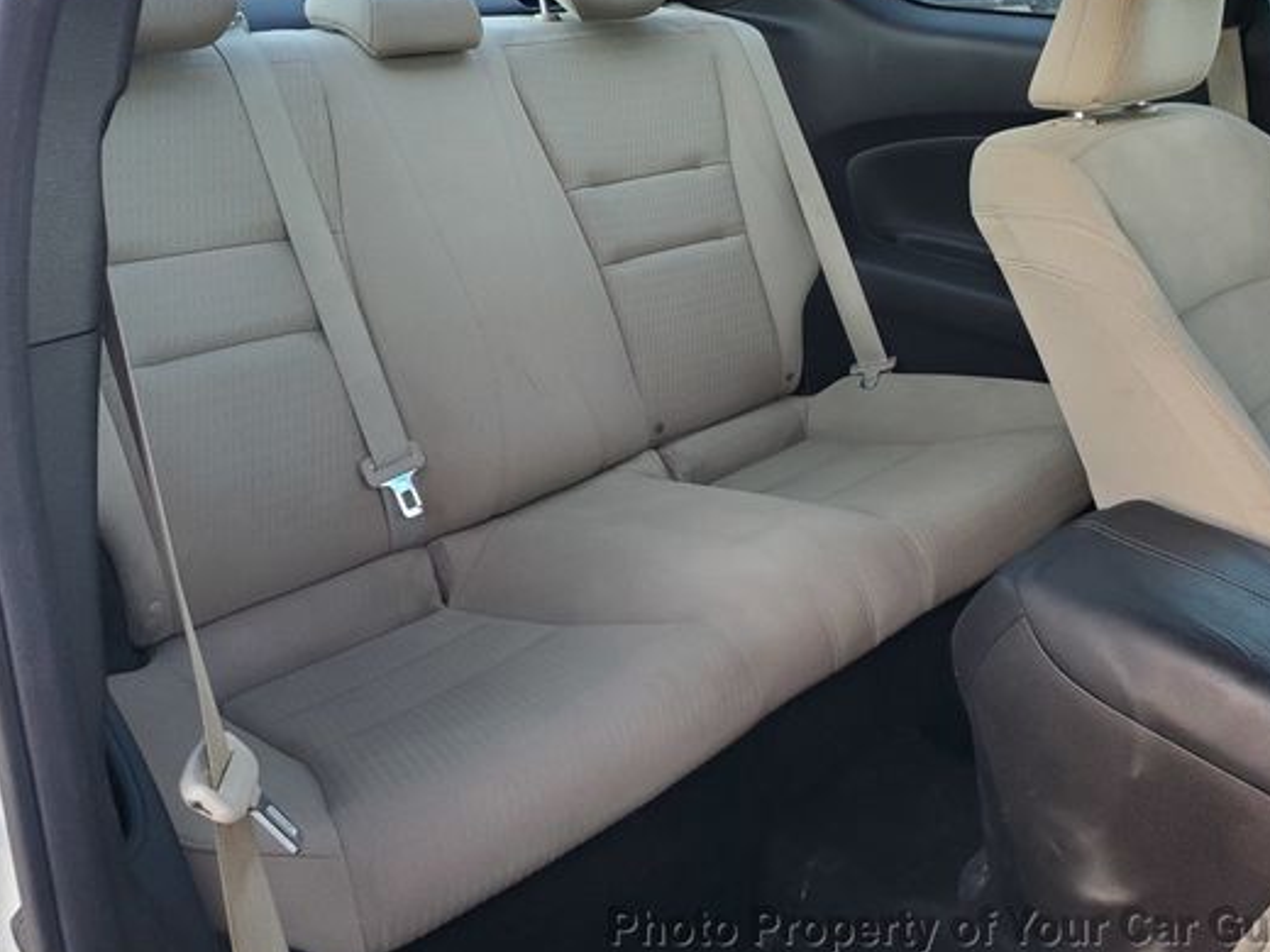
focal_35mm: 32
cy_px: 393
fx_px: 1174
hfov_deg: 56.7
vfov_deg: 44.0
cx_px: 701
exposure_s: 1/100
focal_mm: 4.3
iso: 250
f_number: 2.4
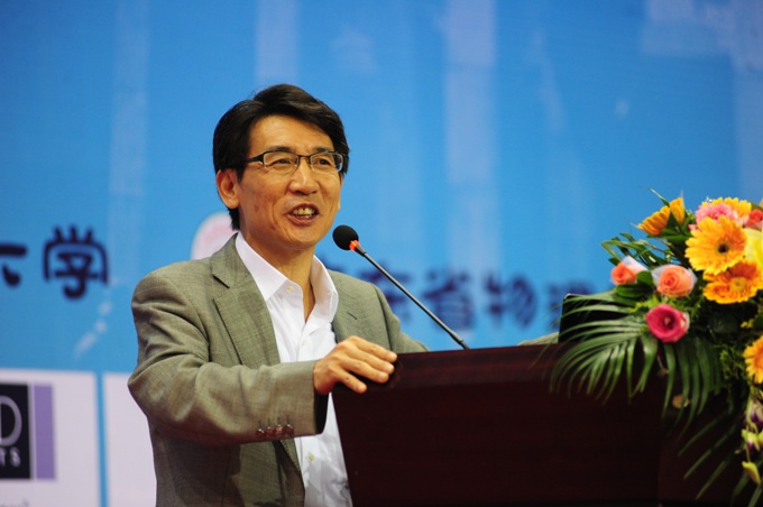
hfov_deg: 10.3
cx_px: 382
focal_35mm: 200
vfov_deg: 6.9
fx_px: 4235
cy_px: 254
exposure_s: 1/100
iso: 2000
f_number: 3.5
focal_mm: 200
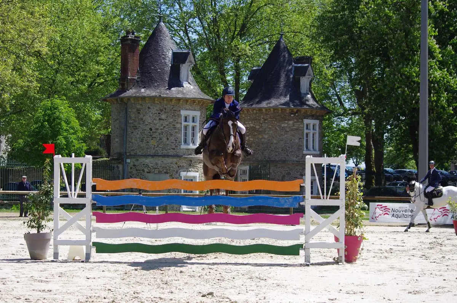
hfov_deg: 21.7
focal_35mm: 94
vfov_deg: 14.5
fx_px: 1191
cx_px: 228
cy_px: 152
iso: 200
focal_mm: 62.5
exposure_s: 1/800
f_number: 5.6
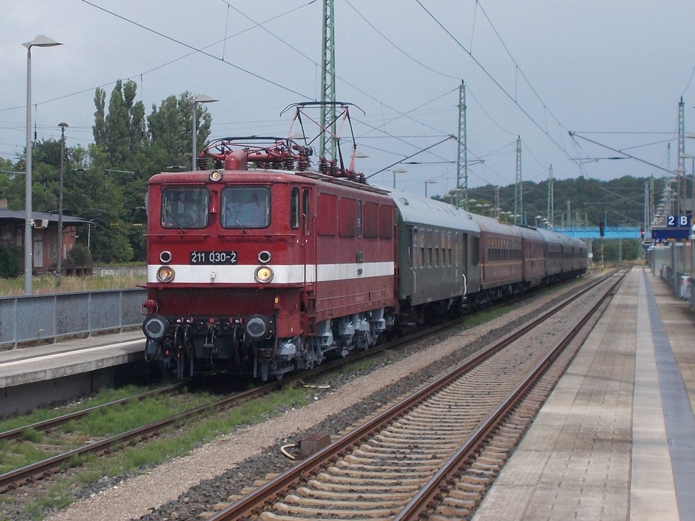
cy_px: 260
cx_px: 348
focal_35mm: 44
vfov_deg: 32.9
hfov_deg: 42.9
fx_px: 883
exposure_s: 1/125
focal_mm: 7.9
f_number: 10.6
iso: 80
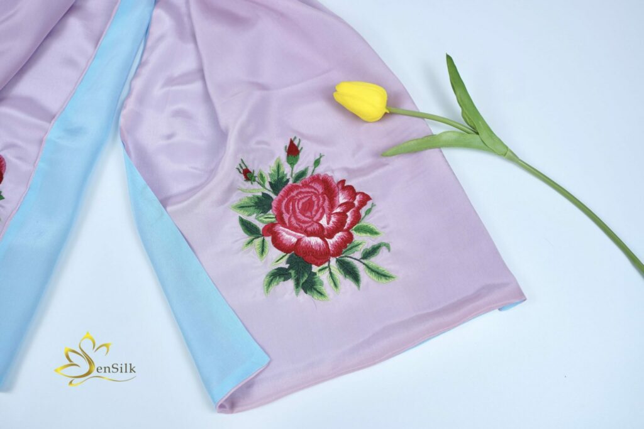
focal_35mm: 34
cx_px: 322
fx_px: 608
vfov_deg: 38.9
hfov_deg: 55.8
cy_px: 214
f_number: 4.5
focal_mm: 34
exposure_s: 1/400
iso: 400
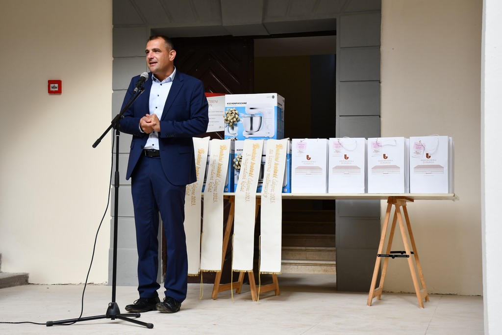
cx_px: 251
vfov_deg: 21.6
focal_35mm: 63
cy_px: 168
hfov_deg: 31.9
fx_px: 879
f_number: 5.6
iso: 220
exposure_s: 1/250
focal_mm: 42
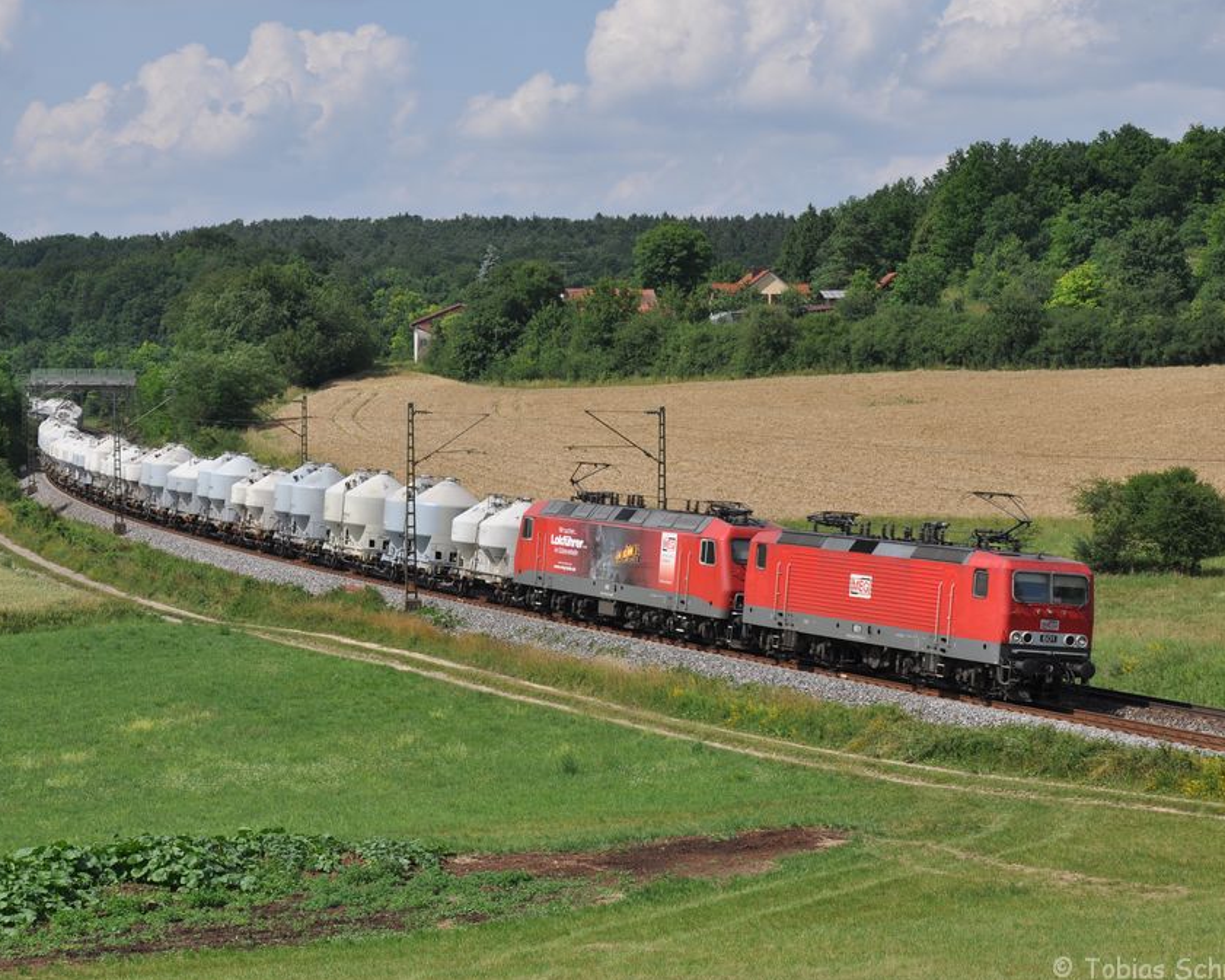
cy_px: 492
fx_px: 3227
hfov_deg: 21.5
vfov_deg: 17.3
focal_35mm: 89
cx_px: 596
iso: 200
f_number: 9
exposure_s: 1/500
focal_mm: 52
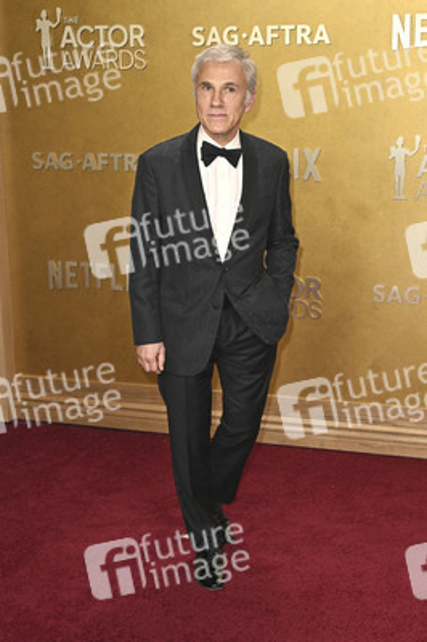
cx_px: 214
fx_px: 855
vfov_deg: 41.1
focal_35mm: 48
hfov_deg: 28.0
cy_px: 321
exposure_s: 1/320
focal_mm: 48
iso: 2500
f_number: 5.6
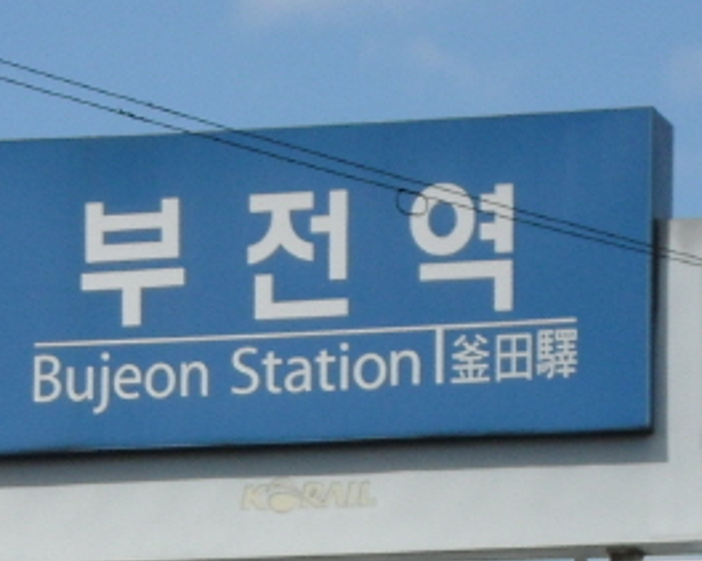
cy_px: 819
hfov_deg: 4.9
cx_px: 279
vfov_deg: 3.9
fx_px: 8266
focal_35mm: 398
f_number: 7.5
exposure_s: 1/350
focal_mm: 18.9
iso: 80
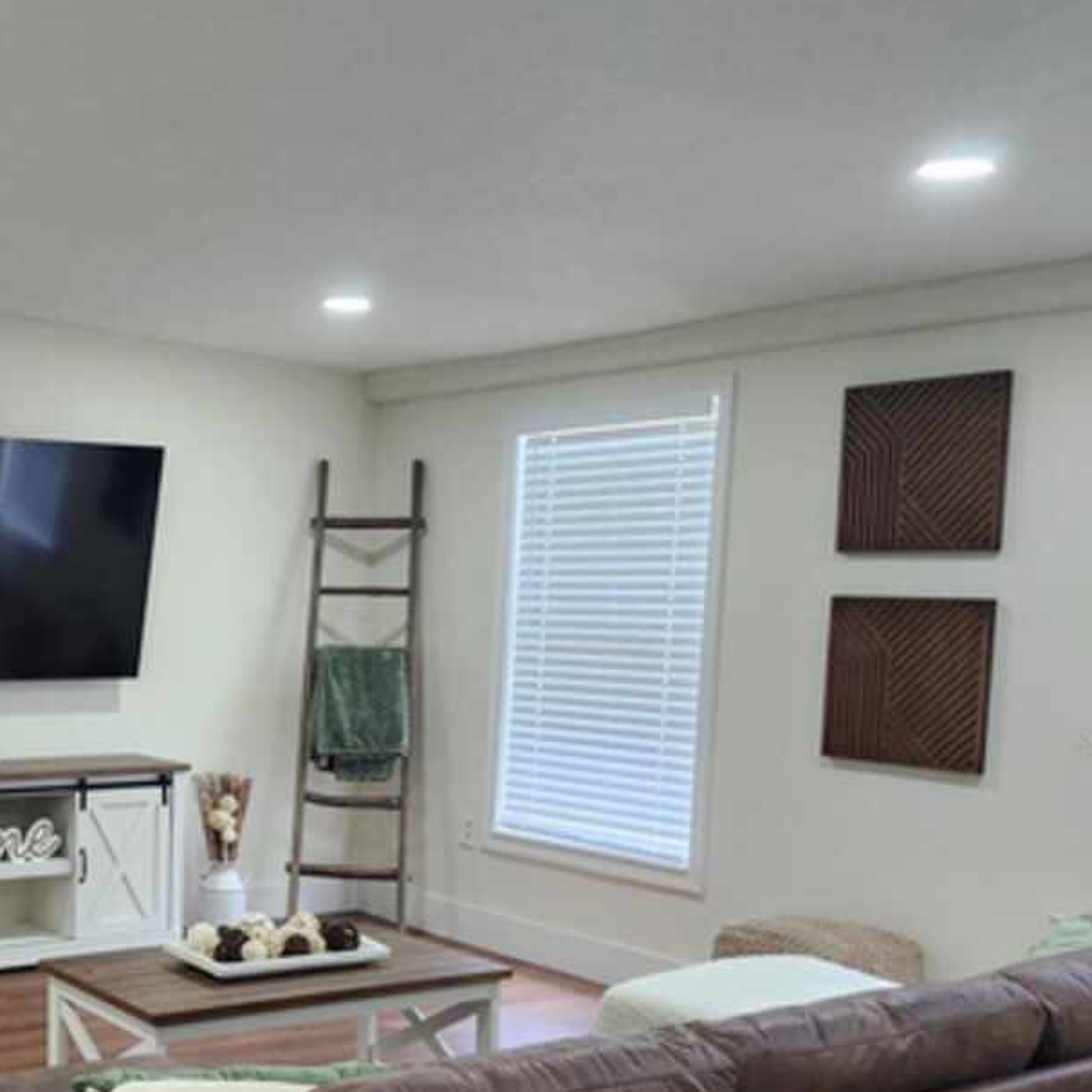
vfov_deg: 38.7
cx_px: 54
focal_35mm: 43
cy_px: 742
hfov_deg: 36.1
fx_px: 1535
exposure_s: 1/120
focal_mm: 5.54
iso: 320
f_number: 1.8
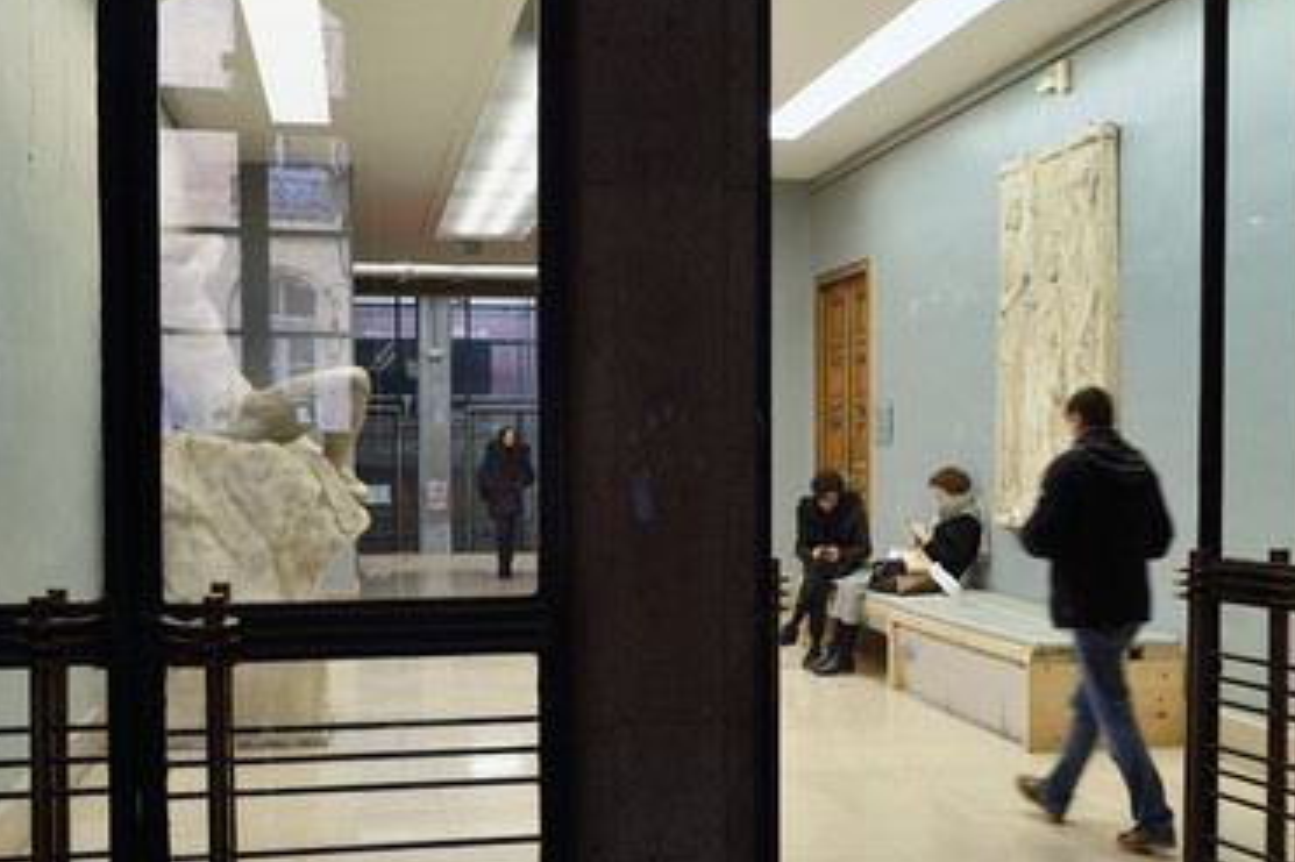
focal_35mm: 43
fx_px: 1546
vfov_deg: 31.1
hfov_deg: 45.4
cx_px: 705
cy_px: 464
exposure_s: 1/25
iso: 640
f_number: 7.1
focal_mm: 38
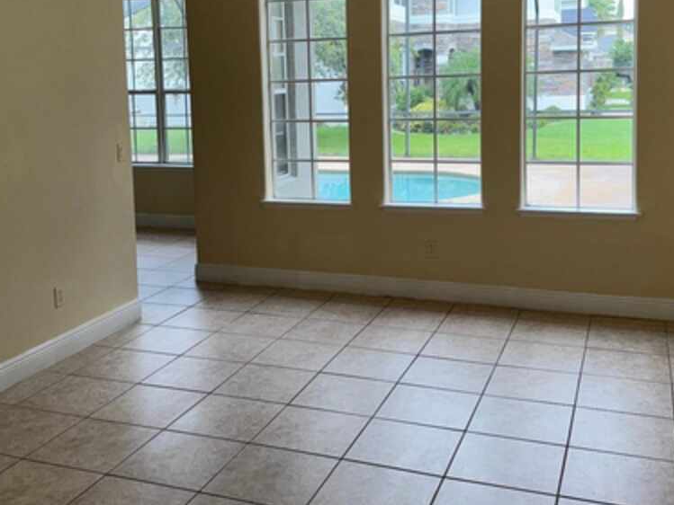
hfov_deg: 45.7
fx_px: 798
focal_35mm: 41
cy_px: 153
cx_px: 295
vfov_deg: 34.7
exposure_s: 1/419
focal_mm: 6.76
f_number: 1.78
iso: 64
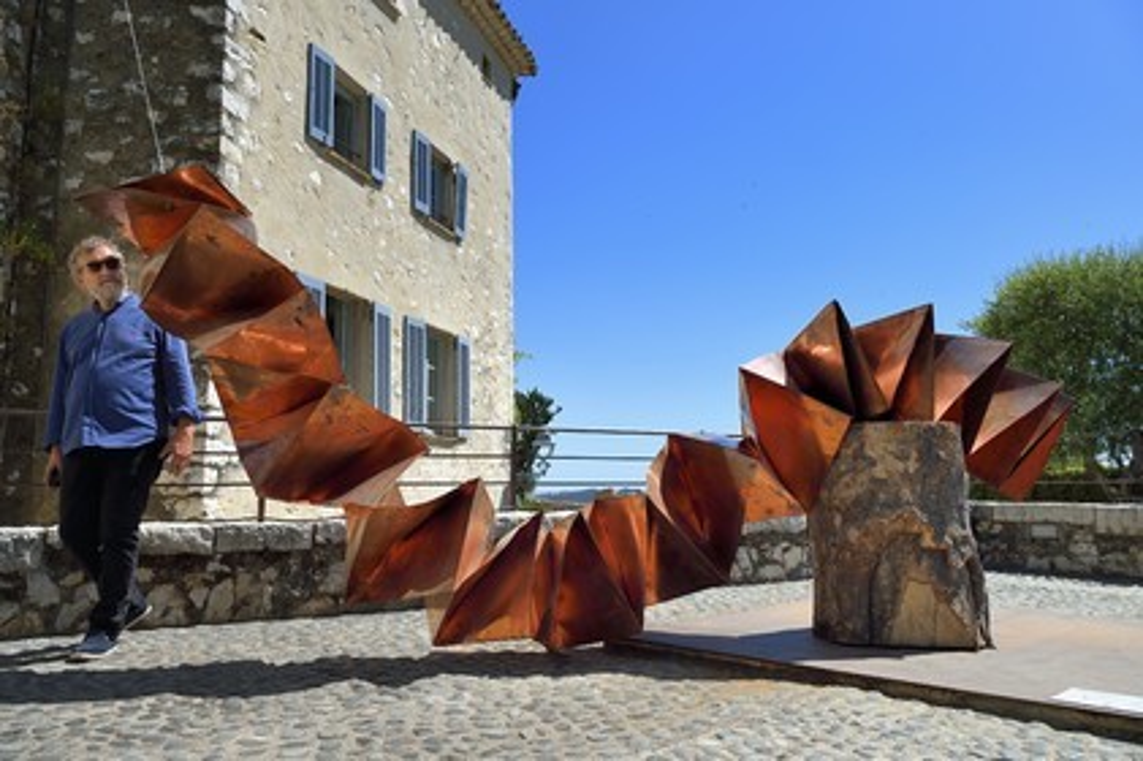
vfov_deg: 44.9
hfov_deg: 63.7
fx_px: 920
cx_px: 572
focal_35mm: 29
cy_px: 380
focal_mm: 29
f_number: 9
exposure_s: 1/500
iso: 200
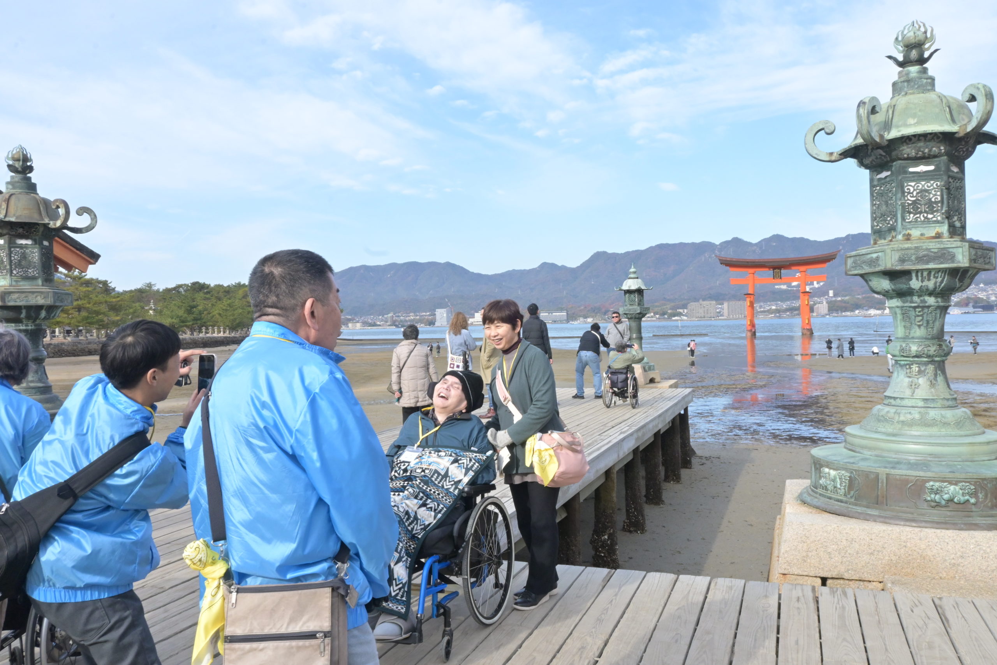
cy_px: 332
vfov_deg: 44.6
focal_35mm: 29
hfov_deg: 63.2
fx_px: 810
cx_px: 498
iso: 1250
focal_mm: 19.5
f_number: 18
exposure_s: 1/250
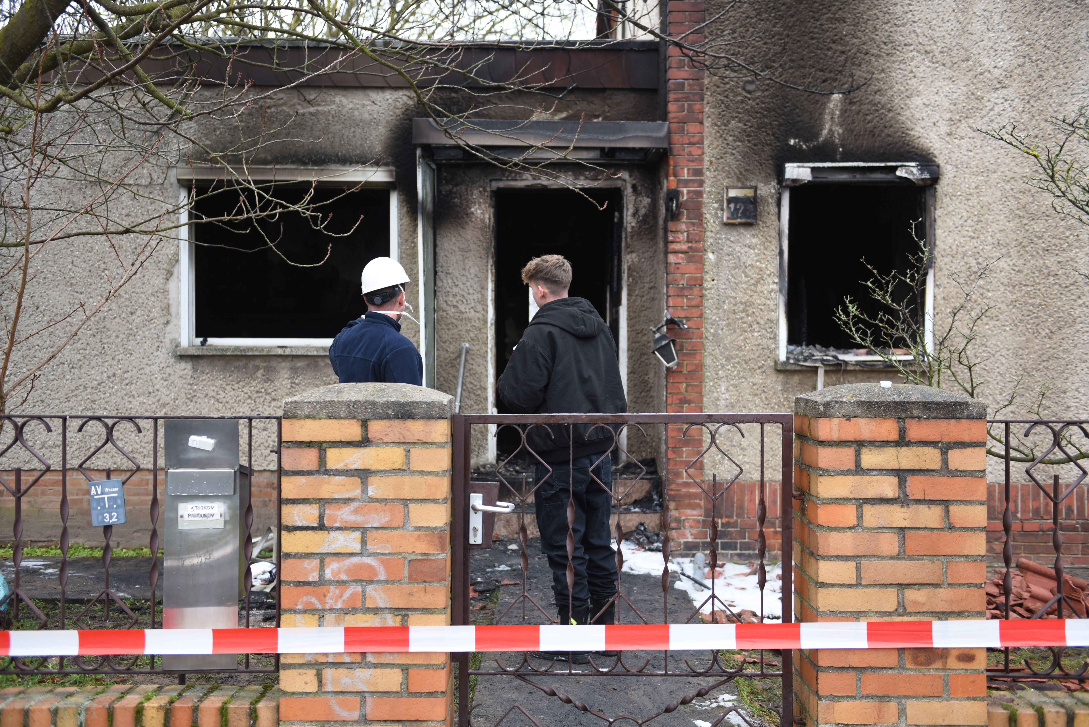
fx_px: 1271
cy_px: 364
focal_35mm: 42
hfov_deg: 46.4
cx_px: 544
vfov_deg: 31.9
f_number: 2.8
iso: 500
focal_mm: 42
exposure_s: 1/250
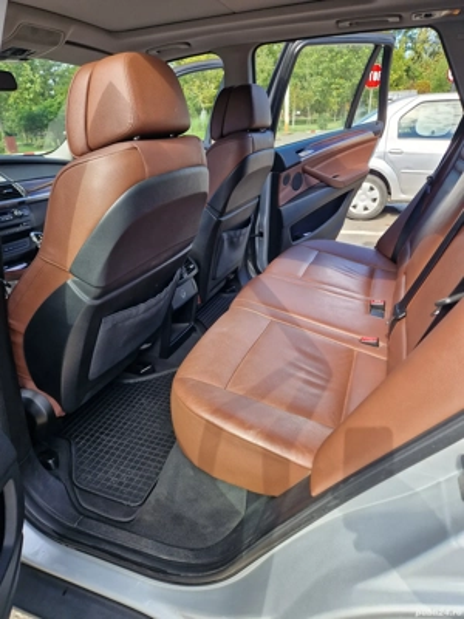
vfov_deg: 73.9
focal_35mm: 23
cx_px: 232
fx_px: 411
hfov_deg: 58.9
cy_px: 310
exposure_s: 1/258
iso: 50
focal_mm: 5.4
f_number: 1.8
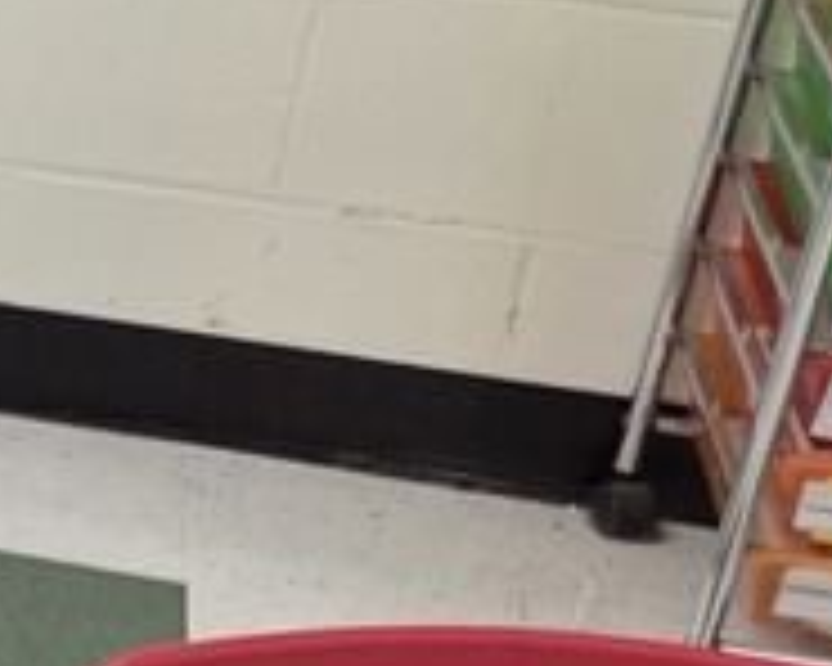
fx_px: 3053
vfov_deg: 12.4
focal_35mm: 124
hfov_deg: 12.0
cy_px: 333
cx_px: -1259
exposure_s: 1/120
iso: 500
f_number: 1.8
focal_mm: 5.4
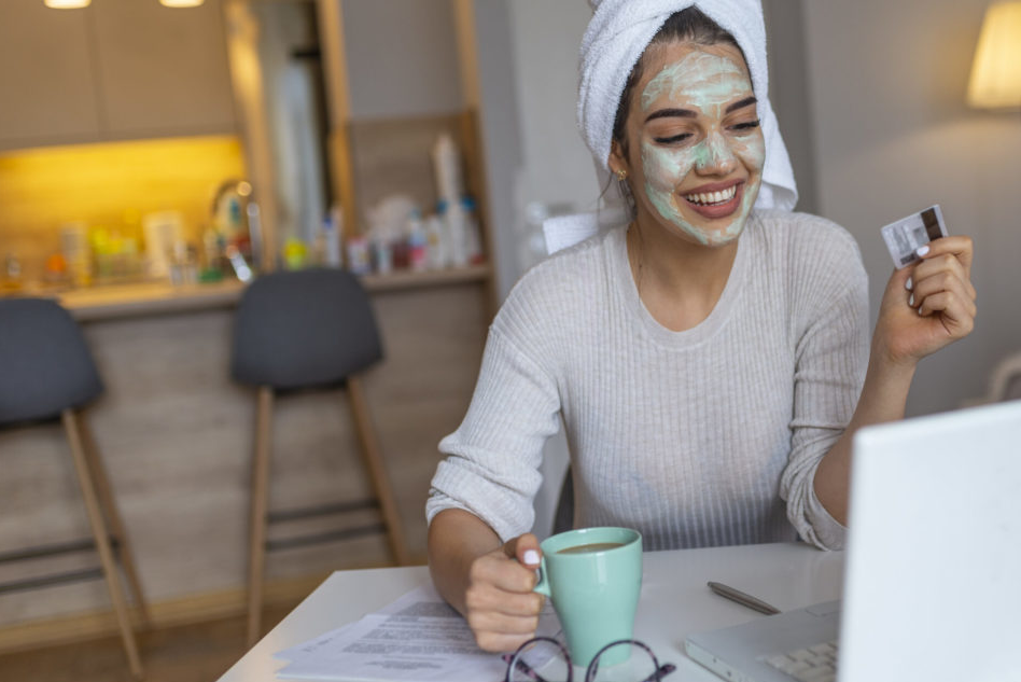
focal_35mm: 48
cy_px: 321
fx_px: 1362
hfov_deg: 40.6
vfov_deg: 28.1
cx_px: 680
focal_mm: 35
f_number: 2
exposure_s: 1/200
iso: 160
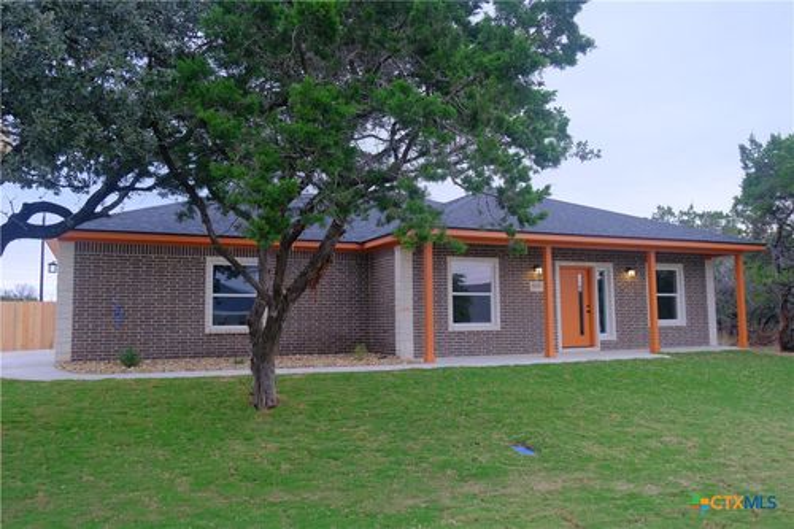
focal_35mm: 30
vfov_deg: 43.6
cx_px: 397
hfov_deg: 61.9
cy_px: 264
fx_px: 661
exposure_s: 1/90
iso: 800
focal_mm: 19.7
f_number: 4.5
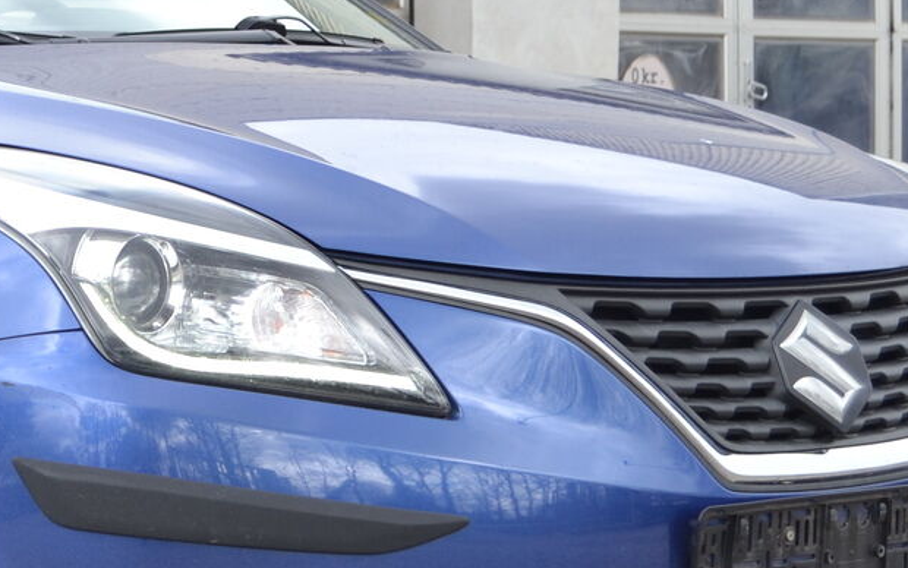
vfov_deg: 10.7
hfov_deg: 16.4
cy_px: 359
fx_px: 3045
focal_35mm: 123
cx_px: -111
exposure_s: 1/125
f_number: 5.6
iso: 100
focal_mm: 26
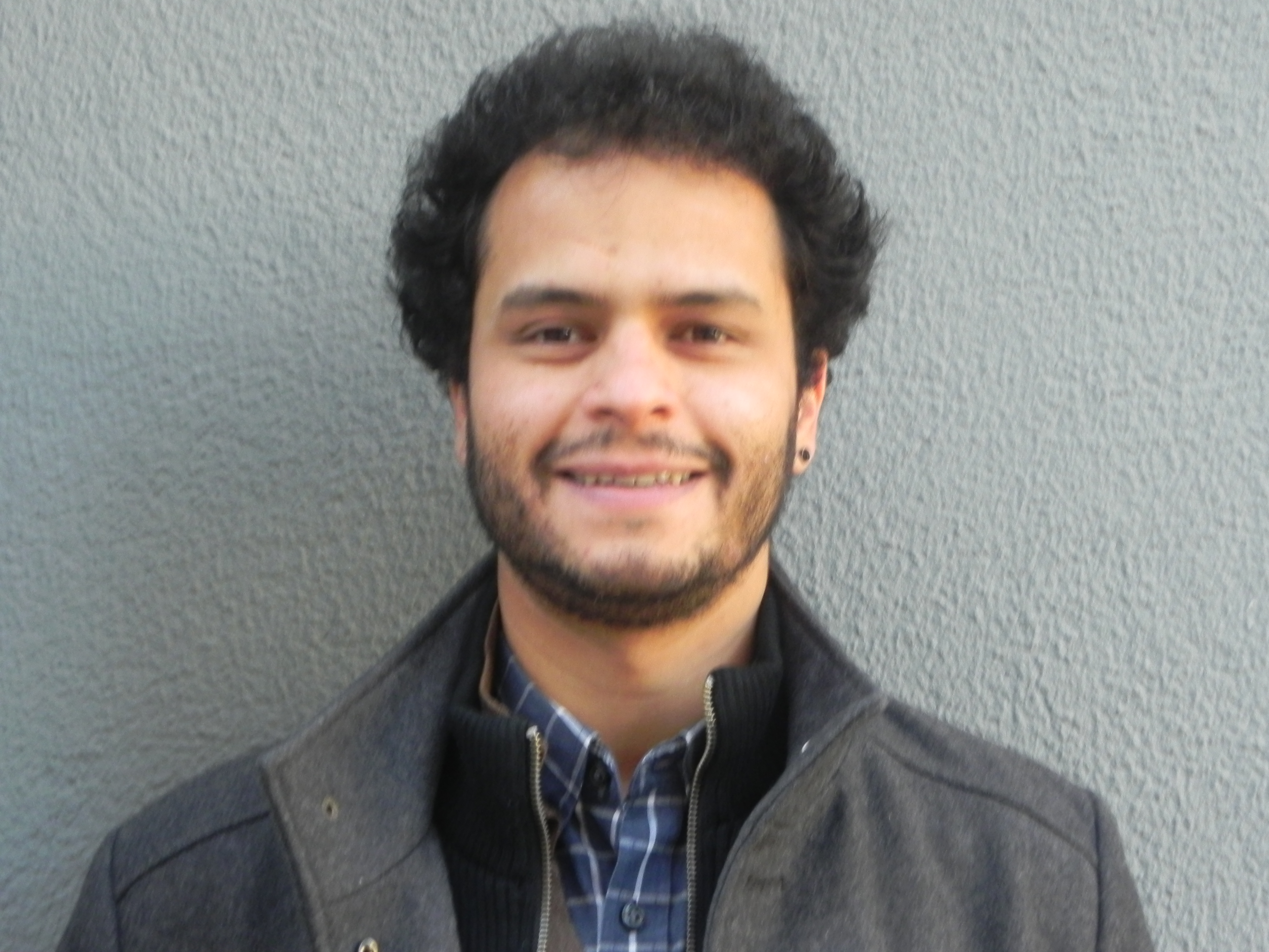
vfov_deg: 19.6
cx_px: 634
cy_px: 476
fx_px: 2749
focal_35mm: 75
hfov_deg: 26.0
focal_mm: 13.4
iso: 301
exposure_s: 1/30
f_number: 4
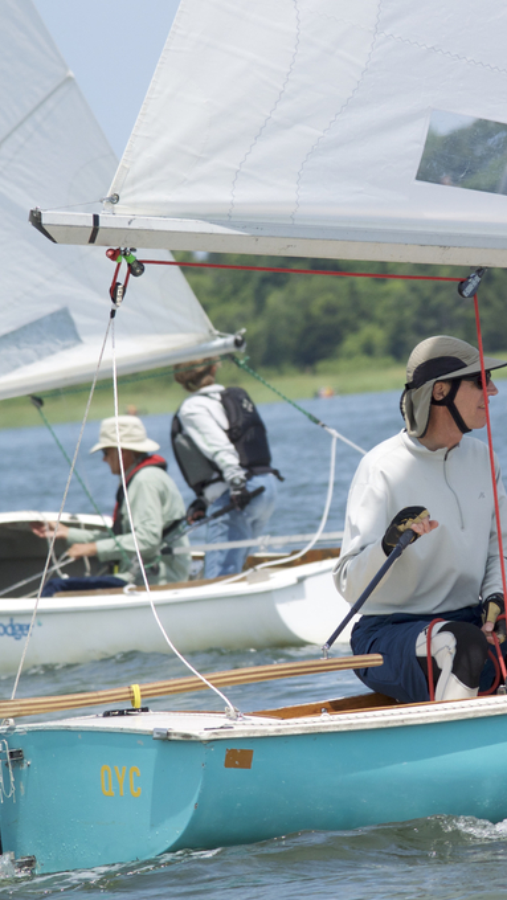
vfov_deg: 4.1
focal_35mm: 525
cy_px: 449
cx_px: 504
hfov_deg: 2.3
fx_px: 12535
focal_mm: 123.5
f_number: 5
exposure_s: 1/800
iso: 160
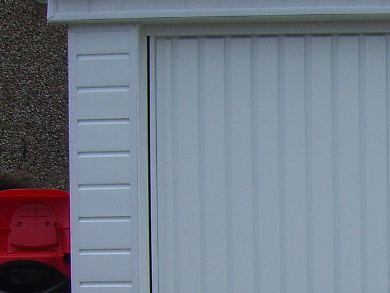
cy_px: 338
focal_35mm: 132
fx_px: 1488
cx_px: 555
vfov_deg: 11.1
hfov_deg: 14.1
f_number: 6.4
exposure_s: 1/320
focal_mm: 7.8
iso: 50
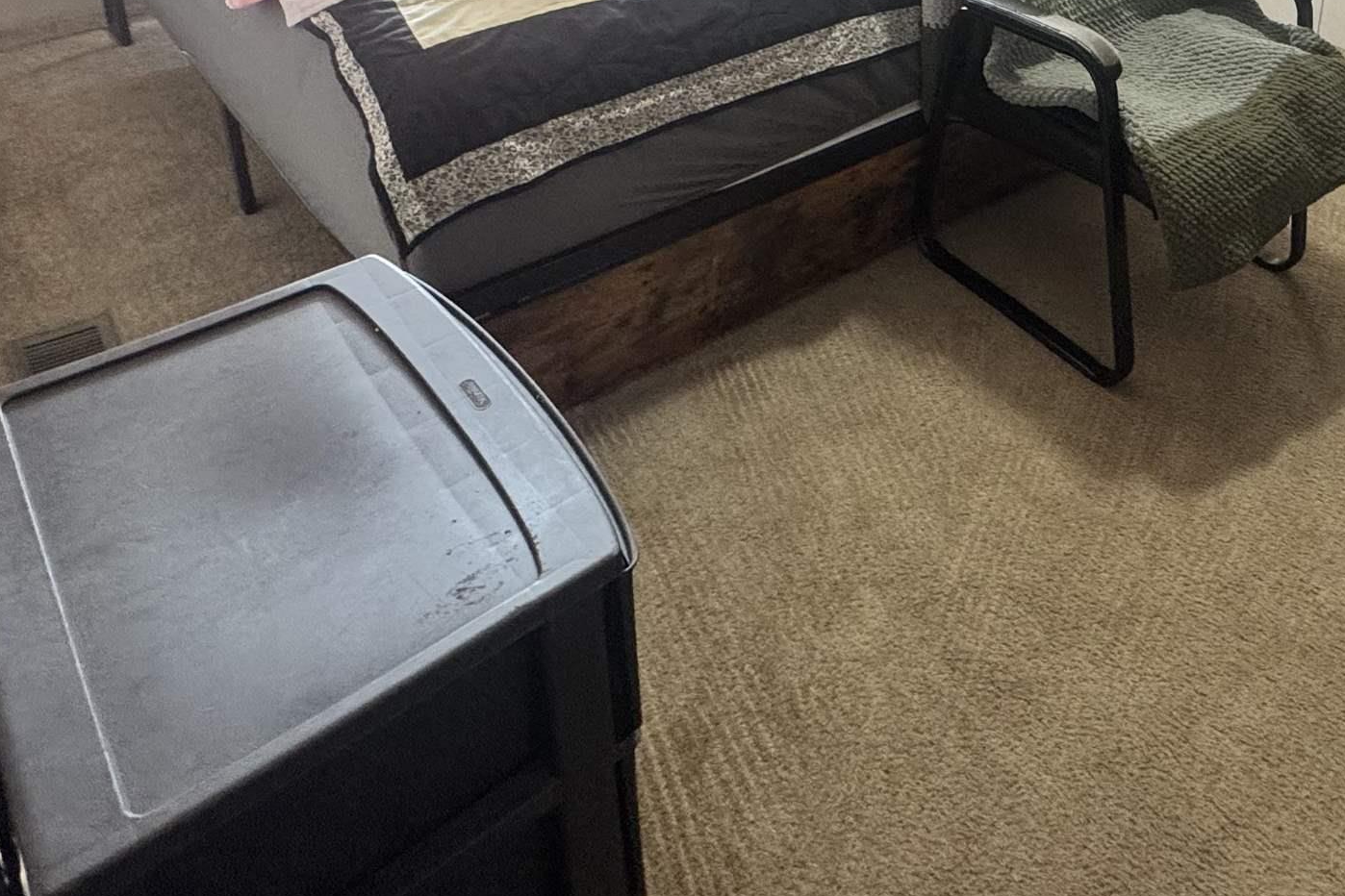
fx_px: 1195
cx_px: 1087
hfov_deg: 54.5
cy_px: -75
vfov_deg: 35.5
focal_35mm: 32
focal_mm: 2.22
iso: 250
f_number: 2.2
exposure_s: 1/60
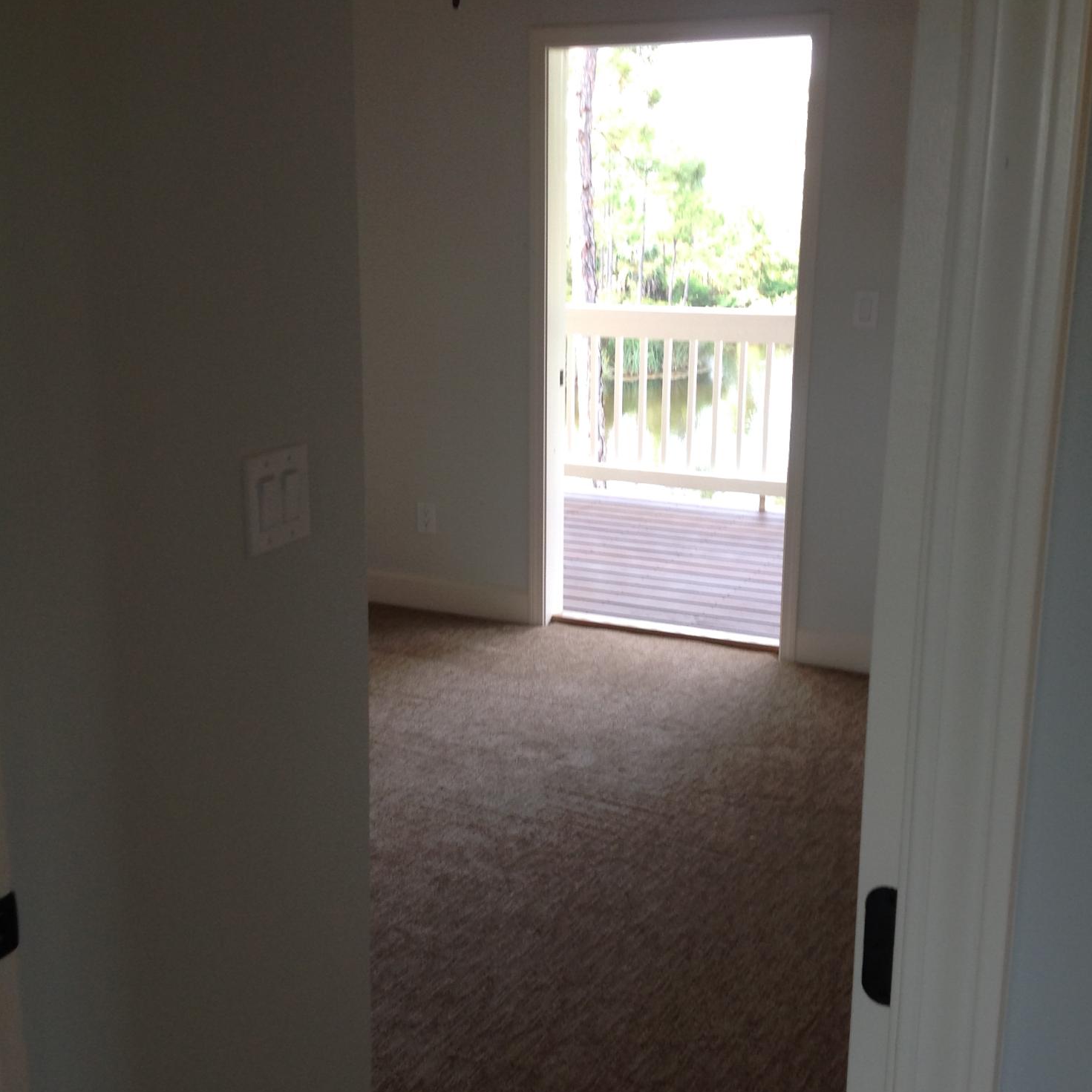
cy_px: 526
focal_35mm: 42
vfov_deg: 40.0
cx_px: 553
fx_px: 1499
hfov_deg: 40.0
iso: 50
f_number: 2.4
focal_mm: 4.28
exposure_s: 1/30
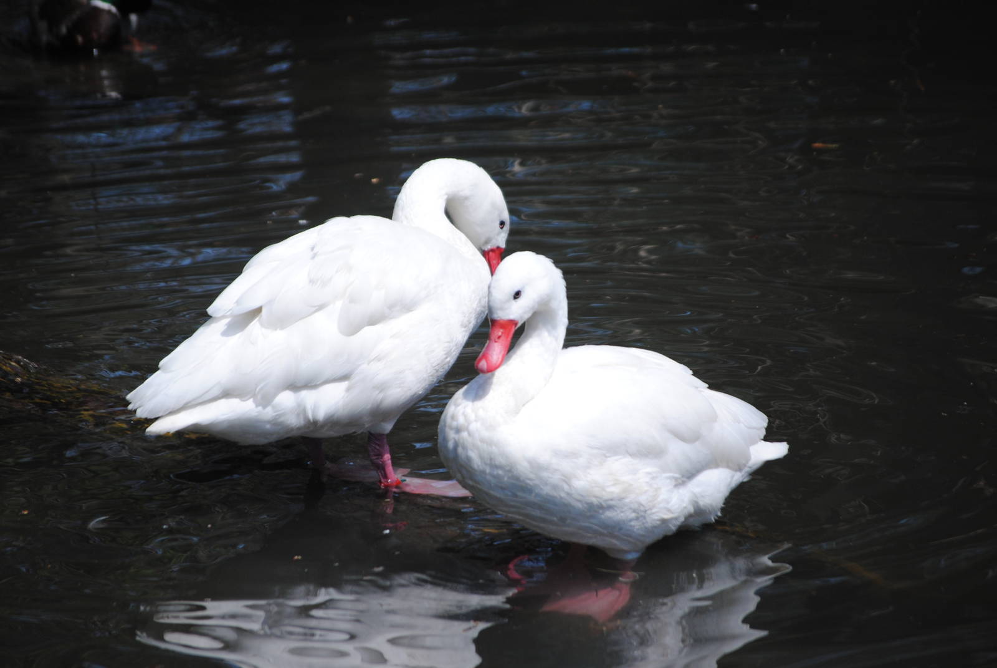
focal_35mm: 240
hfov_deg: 8.6
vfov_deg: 5.7
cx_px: 498
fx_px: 6654
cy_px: 334
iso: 200
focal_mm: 160
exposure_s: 1/800
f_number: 5.3
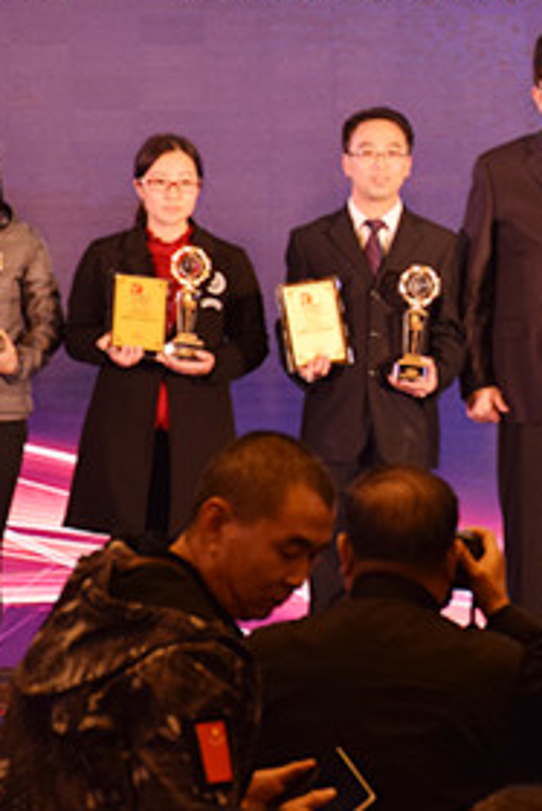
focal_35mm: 303
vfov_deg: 6.8
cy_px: 230
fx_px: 6838
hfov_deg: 4.5
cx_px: 600
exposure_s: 1/80
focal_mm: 85
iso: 400
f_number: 5.3
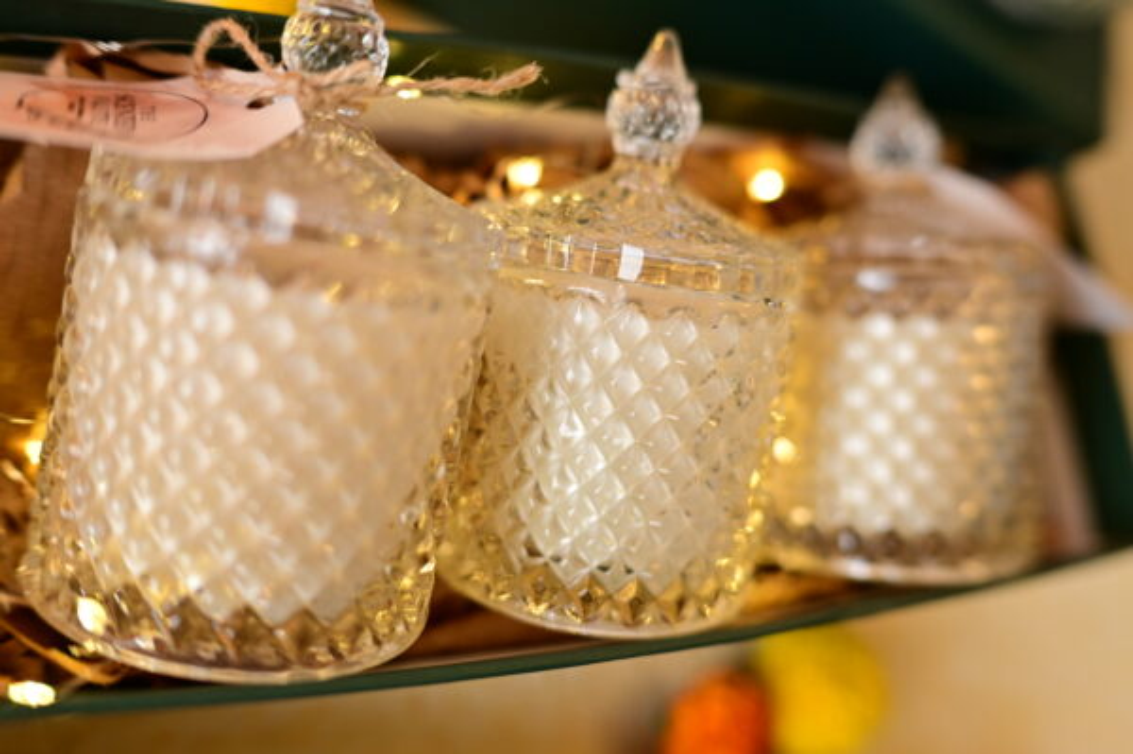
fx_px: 1101
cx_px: 566
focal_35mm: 35
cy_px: 377
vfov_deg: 37.8
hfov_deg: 54.5
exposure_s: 1/320
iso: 640
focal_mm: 35
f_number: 2.2
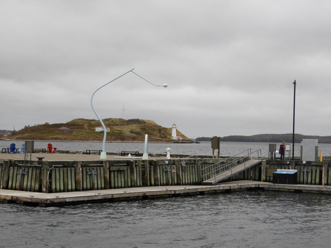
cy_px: 124
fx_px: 765
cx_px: 166
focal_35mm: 80
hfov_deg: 24.4
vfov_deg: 18.4
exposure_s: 1/200
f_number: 4.5
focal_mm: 14.3
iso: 100
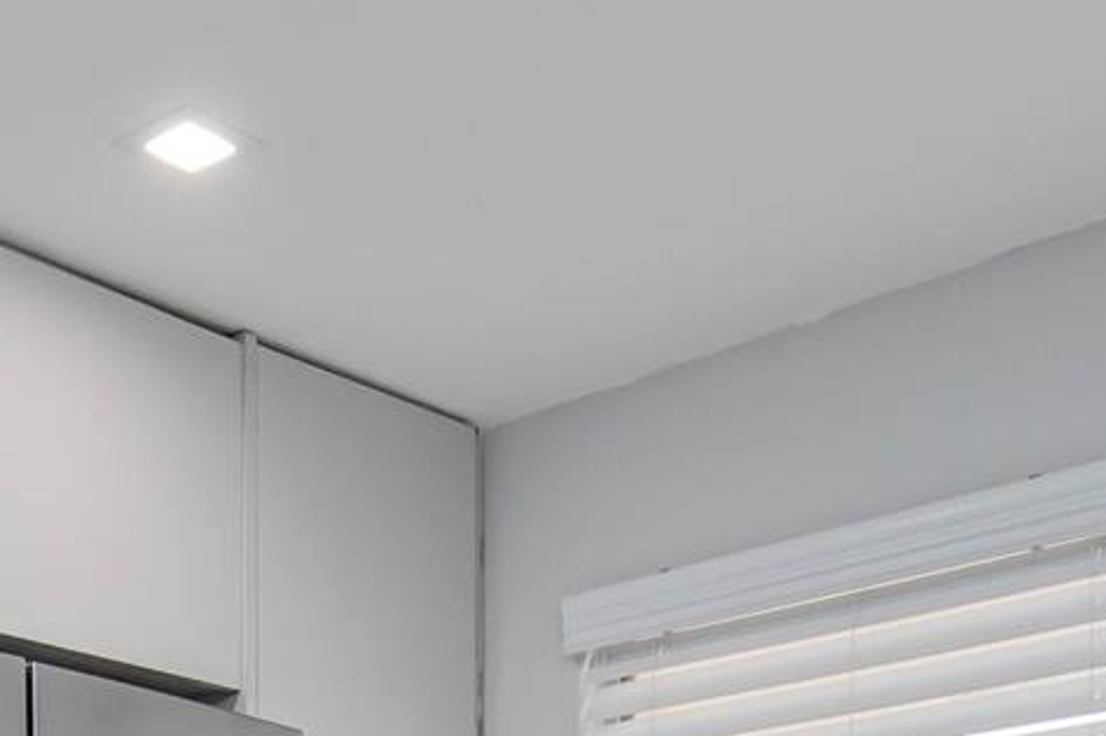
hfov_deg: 30.7
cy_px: 1188
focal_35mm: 65
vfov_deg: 18.0
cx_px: 355
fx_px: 1996
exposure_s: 1/125
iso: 800
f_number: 5.6
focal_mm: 10
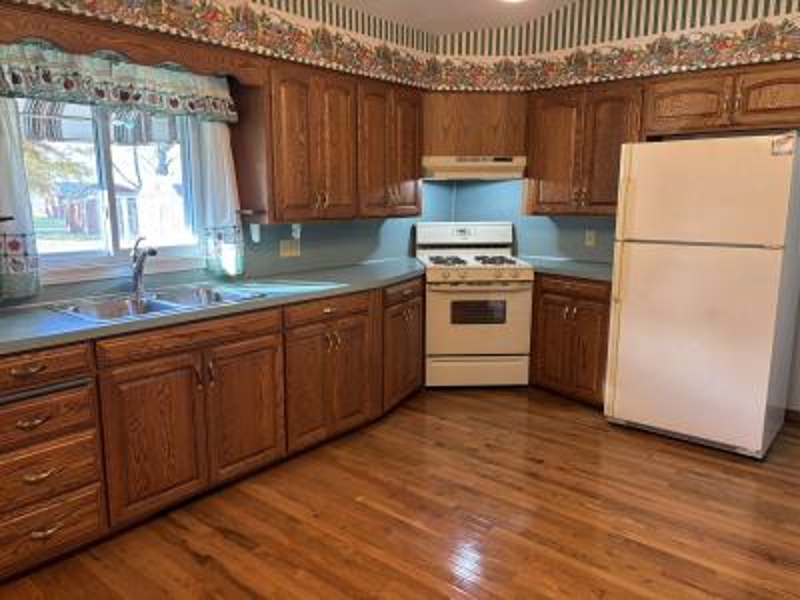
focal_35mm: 26
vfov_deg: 53.1
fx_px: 601
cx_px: 400
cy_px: 300
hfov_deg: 67.3
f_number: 1.6
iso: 200
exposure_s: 1/60
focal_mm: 5.96
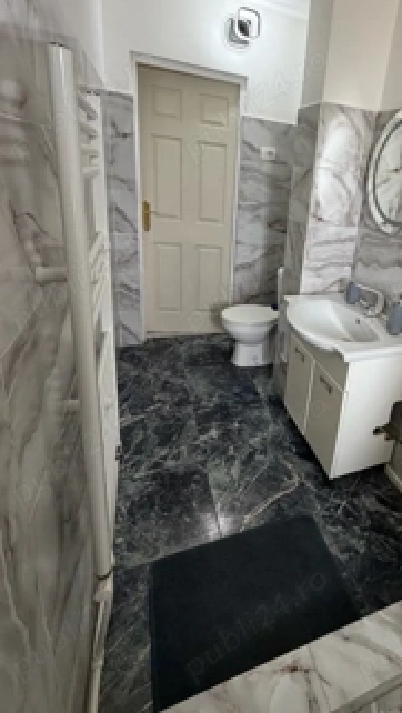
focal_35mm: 19
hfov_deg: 55.7
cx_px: 300
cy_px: 304
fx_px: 359
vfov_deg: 88.9
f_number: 2.2
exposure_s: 1/68
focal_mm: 2.22
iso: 320
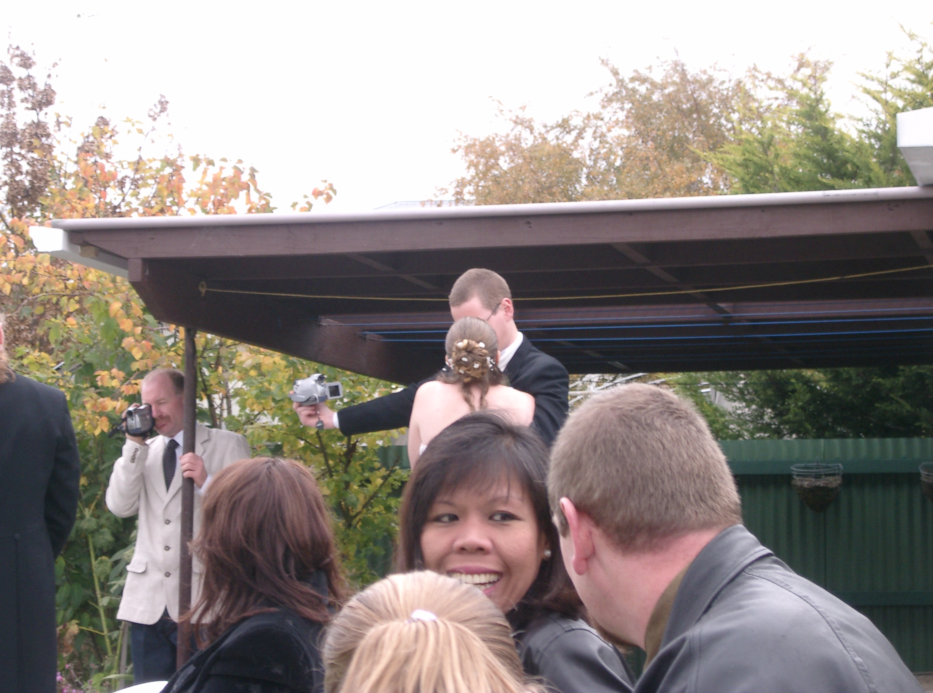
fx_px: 3009
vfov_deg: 13.1
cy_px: 346
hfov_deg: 17.6
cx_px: 466
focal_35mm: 112
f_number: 4.8
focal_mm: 22.8
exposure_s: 1/60
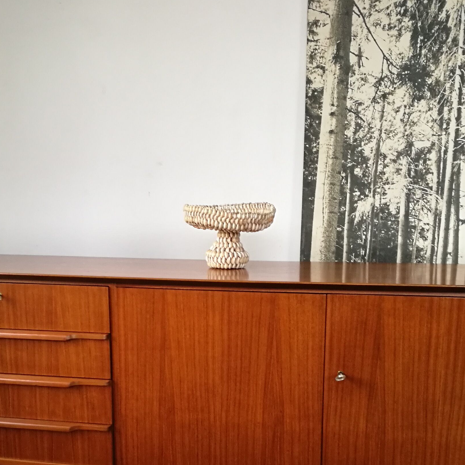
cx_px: 208
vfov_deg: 34.6
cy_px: 347
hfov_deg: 35.3
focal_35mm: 48
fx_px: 729
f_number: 2.2
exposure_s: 1/33.3
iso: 200
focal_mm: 4.5
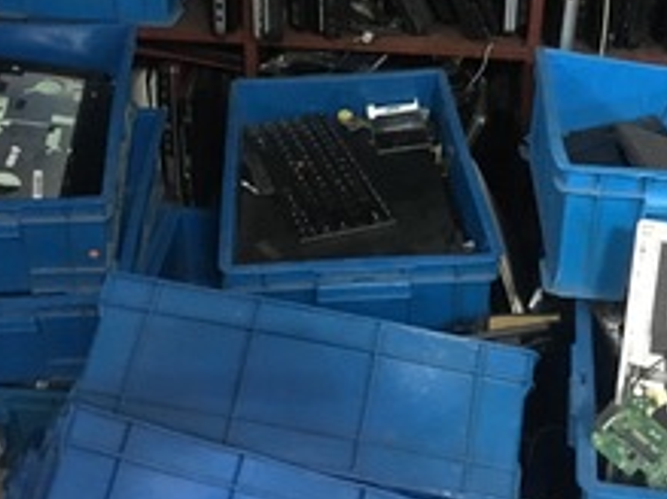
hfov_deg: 36.0
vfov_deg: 26.7
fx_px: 1021
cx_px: 417
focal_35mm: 53
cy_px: 67
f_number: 2.2
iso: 1000
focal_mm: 4.15
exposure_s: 1/17
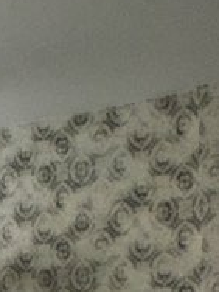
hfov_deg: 12.0
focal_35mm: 112
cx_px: -189
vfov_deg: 16.8
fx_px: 945
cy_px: 348
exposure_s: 1/182
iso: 32
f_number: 2.2
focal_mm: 2.22
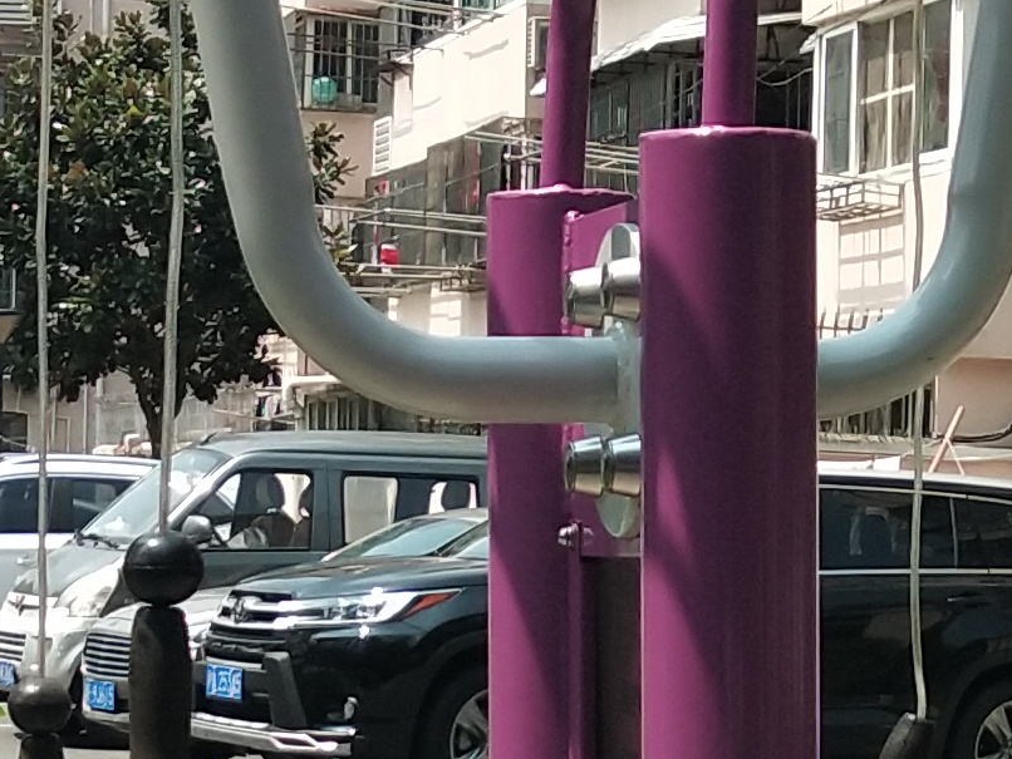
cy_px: 642
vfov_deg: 9.3
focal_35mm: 160
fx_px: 4679
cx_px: 664
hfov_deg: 12.3
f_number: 2.2
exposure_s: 1/817
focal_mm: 3.69
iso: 50
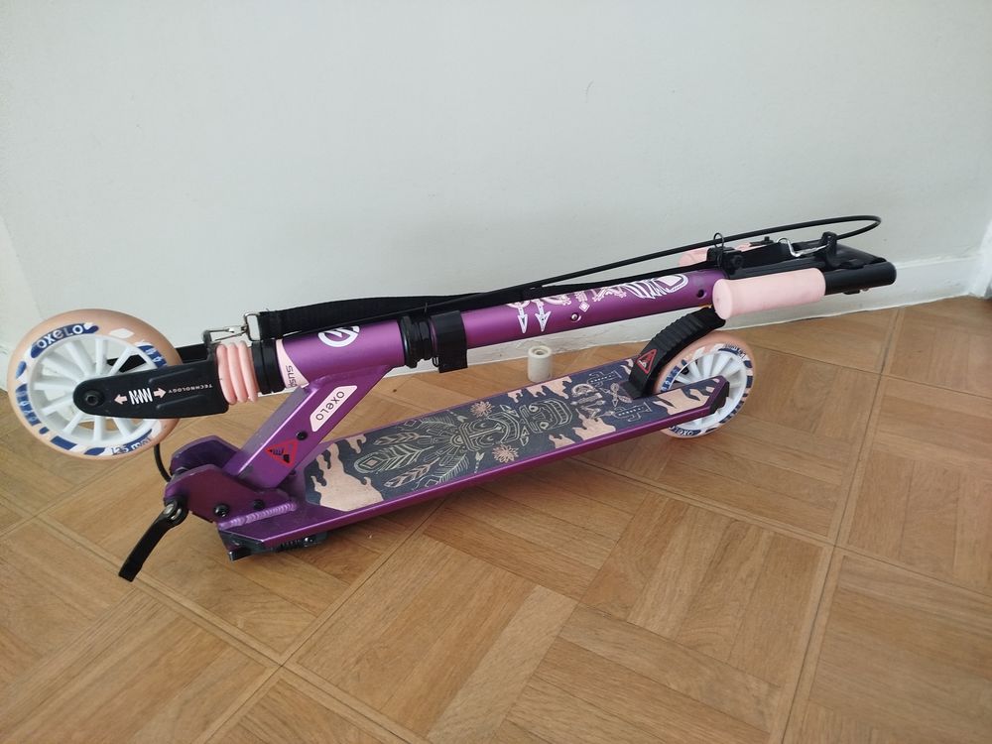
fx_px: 688
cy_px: 372
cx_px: 496
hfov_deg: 71.6
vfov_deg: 56.8
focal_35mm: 24
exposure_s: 1/33
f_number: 1.7
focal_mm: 5.31
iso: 640
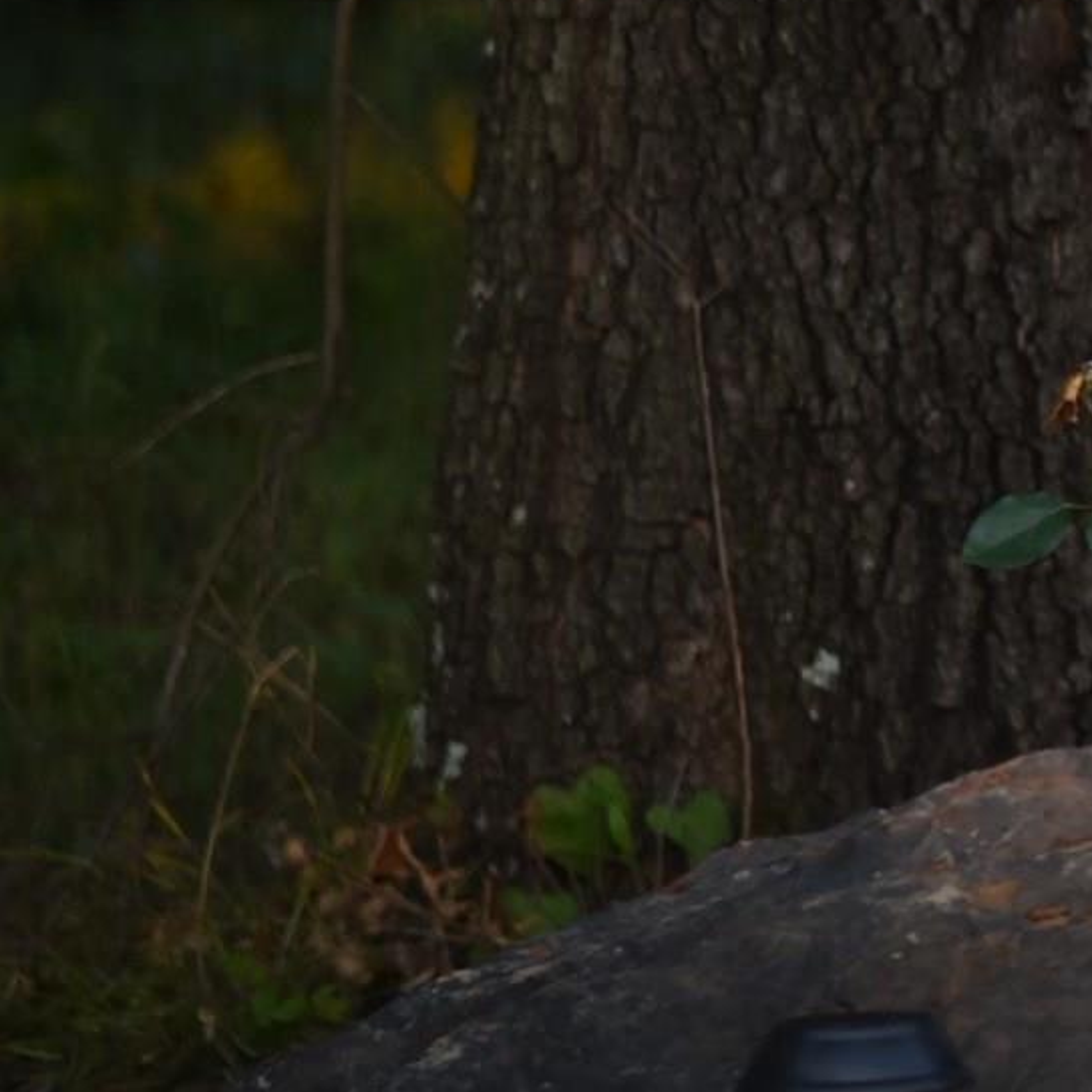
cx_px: 2701
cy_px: -768
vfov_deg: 3.0
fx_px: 20593
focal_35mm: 577
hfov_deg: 3.0
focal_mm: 120
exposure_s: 1/320
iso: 640
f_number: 4
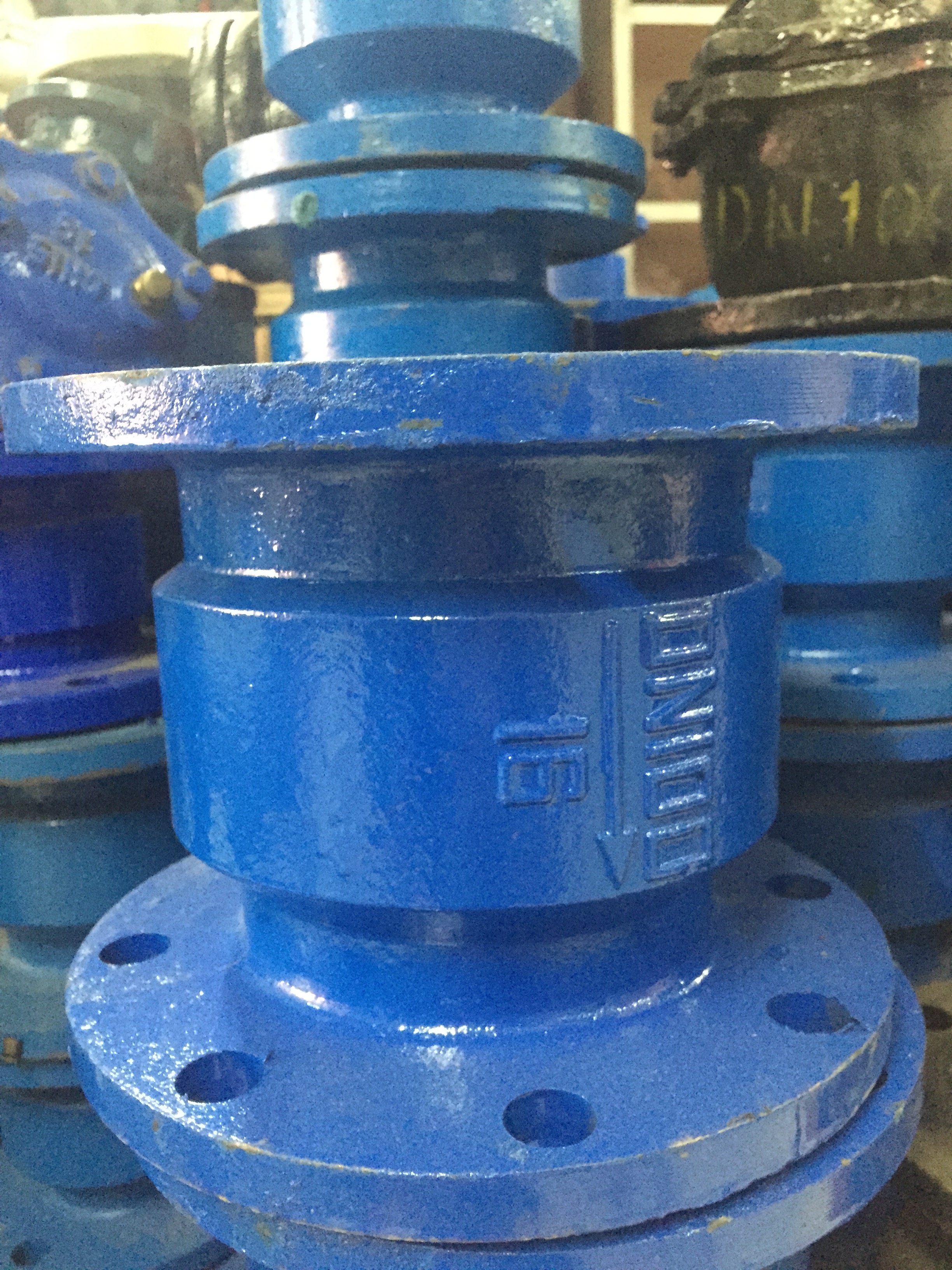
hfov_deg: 48.2
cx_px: 476
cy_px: 635
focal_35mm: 29
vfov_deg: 61.7
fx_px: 1063
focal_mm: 4.15
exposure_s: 1/15
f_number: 2.2
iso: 400
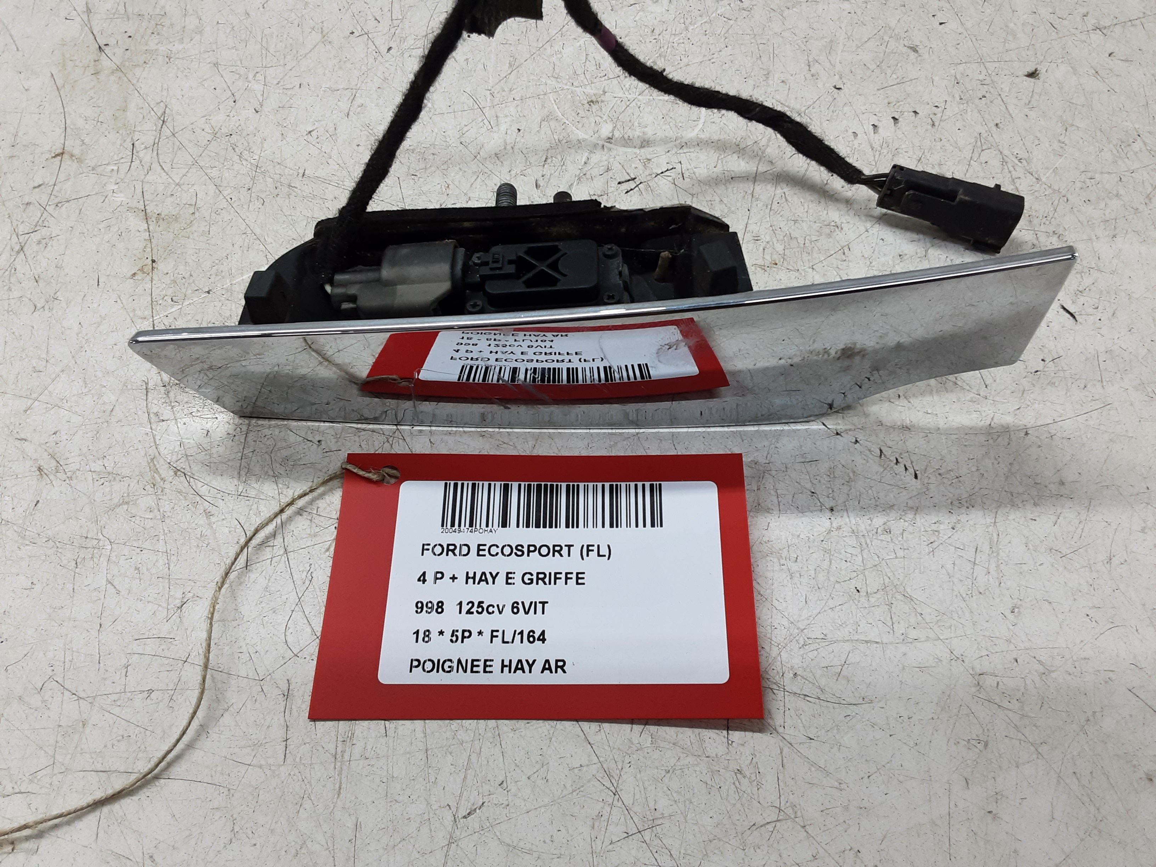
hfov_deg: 65.3
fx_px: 902
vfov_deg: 51.4
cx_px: 578
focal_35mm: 27
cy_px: 434
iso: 80
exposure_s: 1/50
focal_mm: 2.91
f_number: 1.9
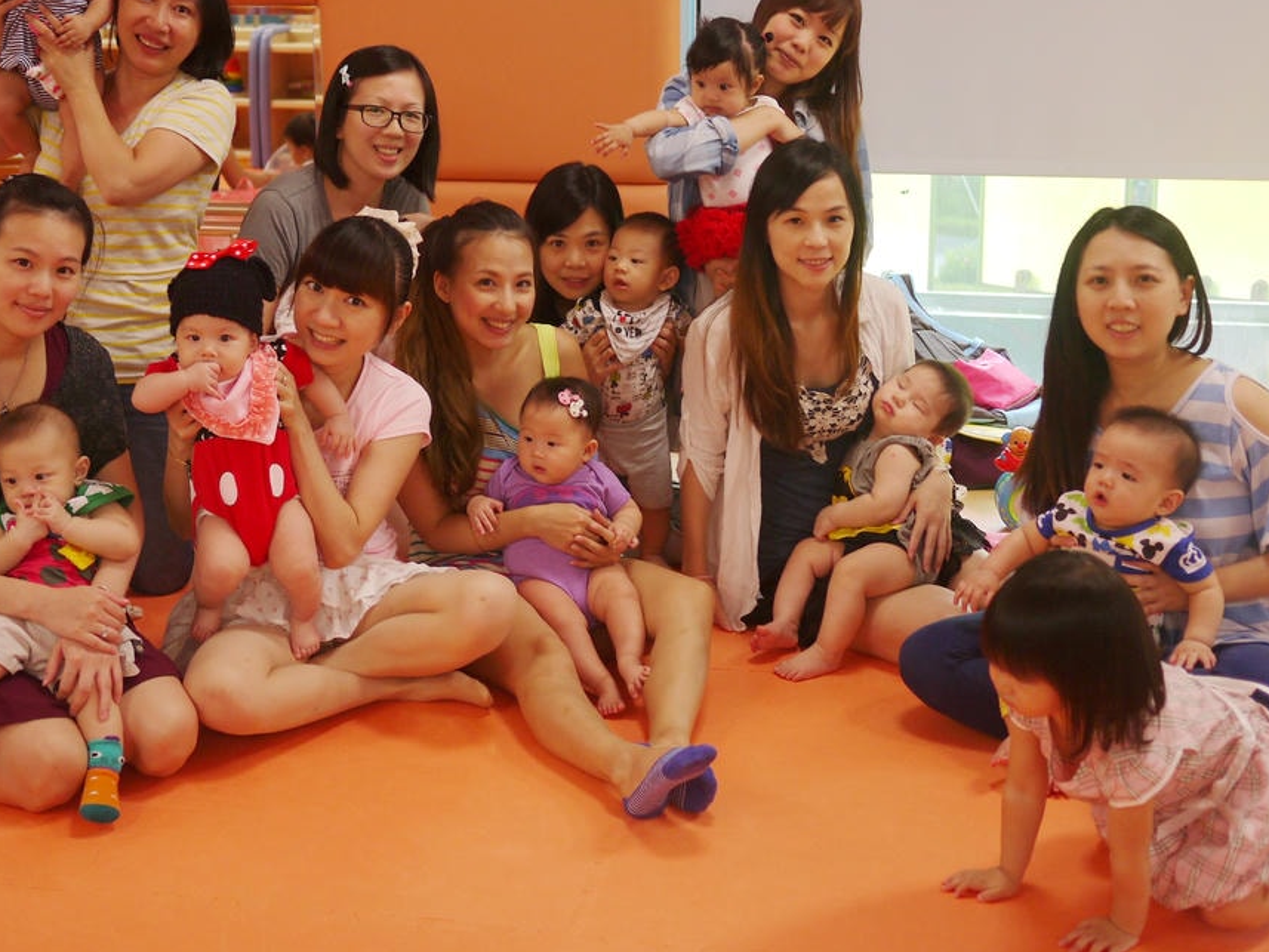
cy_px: 367
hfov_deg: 34.3
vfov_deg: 26.0
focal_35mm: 56
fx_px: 2053
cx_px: 549
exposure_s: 1/125
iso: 160
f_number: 1.7
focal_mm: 20
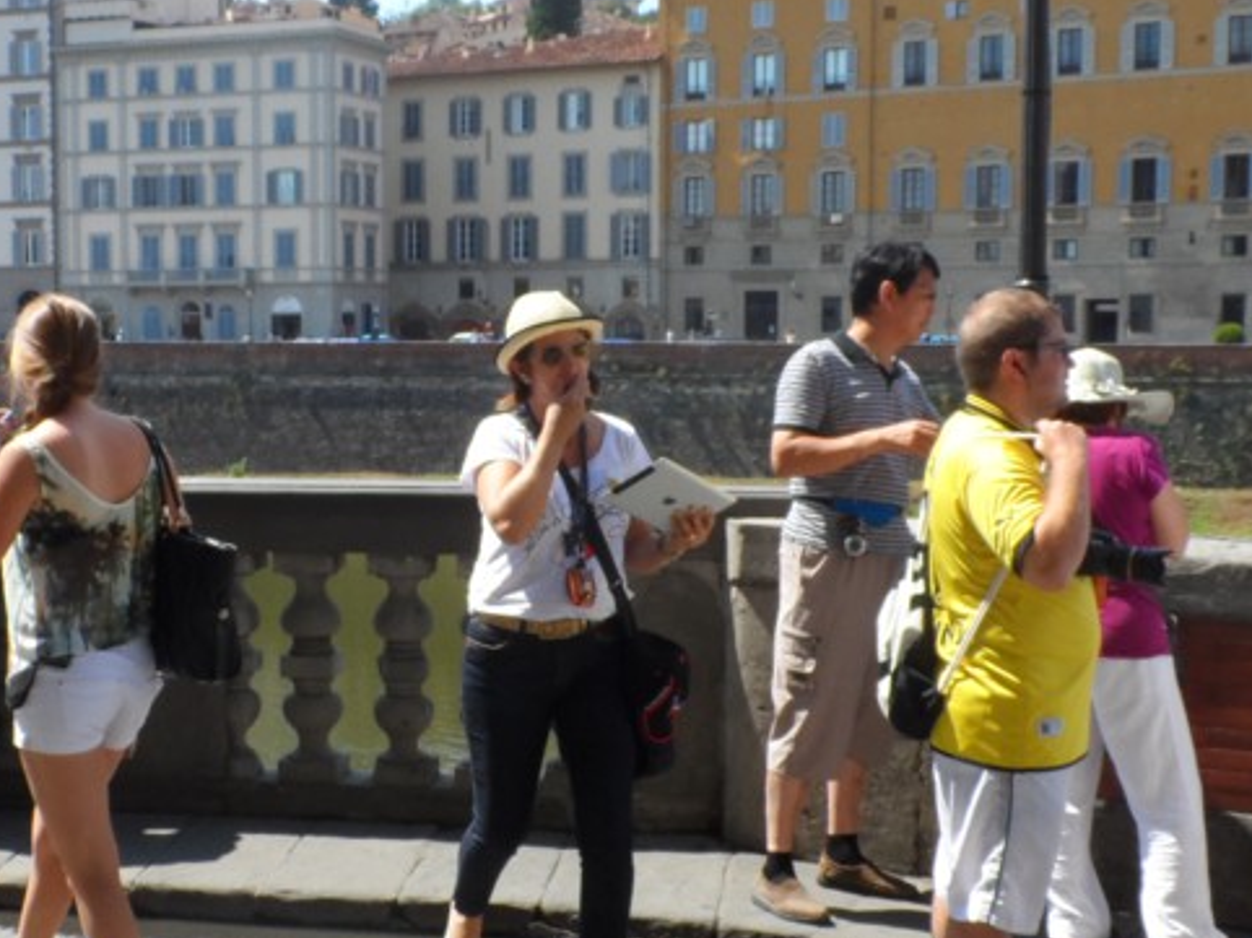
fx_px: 1844
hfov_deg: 37.1
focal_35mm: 51
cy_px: 478
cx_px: 421
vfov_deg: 28.5
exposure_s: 1/350
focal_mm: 4
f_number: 4.5
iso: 80
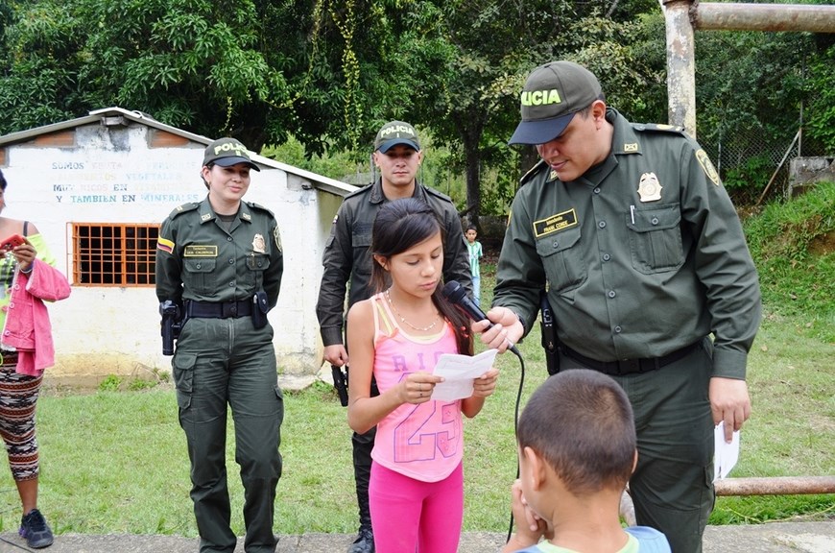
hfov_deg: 57.3
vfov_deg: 39.8
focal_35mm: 33
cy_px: 276
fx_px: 764
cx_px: 418
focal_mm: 22
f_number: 6.3
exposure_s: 1/160
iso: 200
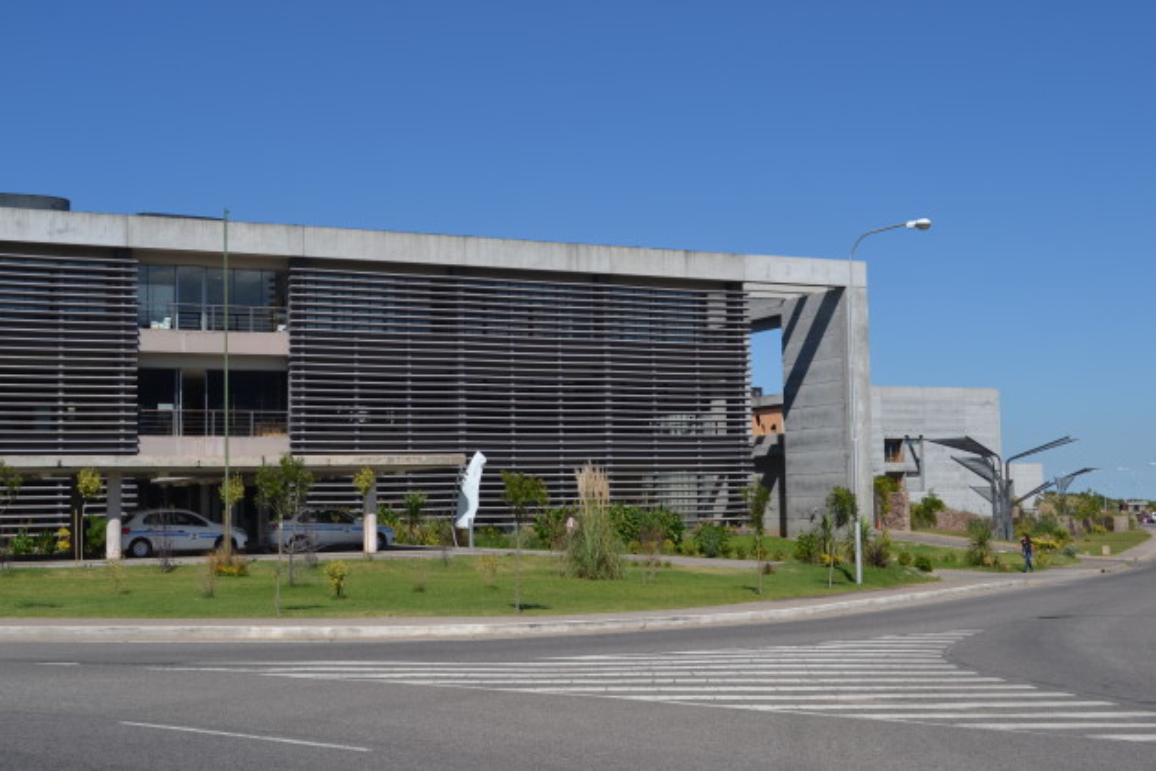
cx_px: 578
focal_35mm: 48
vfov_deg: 28.1
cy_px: 386
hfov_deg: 41.1
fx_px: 1541
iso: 100
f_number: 9
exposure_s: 1/320
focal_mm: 32
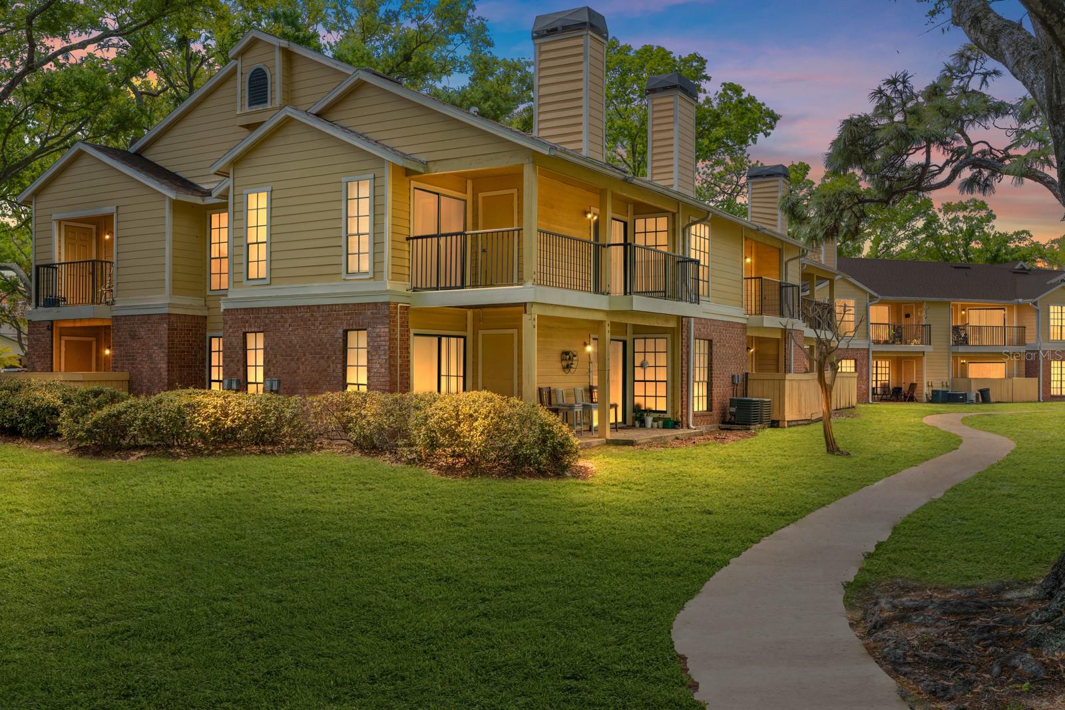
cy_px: 355
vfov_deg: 40.0
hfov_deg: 57.2
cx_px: 532
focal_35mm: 33
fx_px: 976
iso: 200
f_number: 9
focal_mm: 33
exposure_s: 1/160
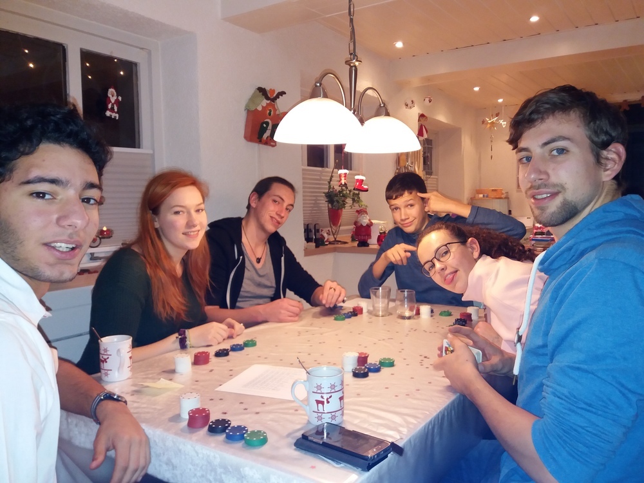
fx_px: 521
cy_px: 242
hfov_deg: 63.4
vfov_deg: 49.7
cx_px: 322
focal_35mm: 28
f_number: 1.9
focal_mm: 3.7
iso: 160
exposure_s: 1/16
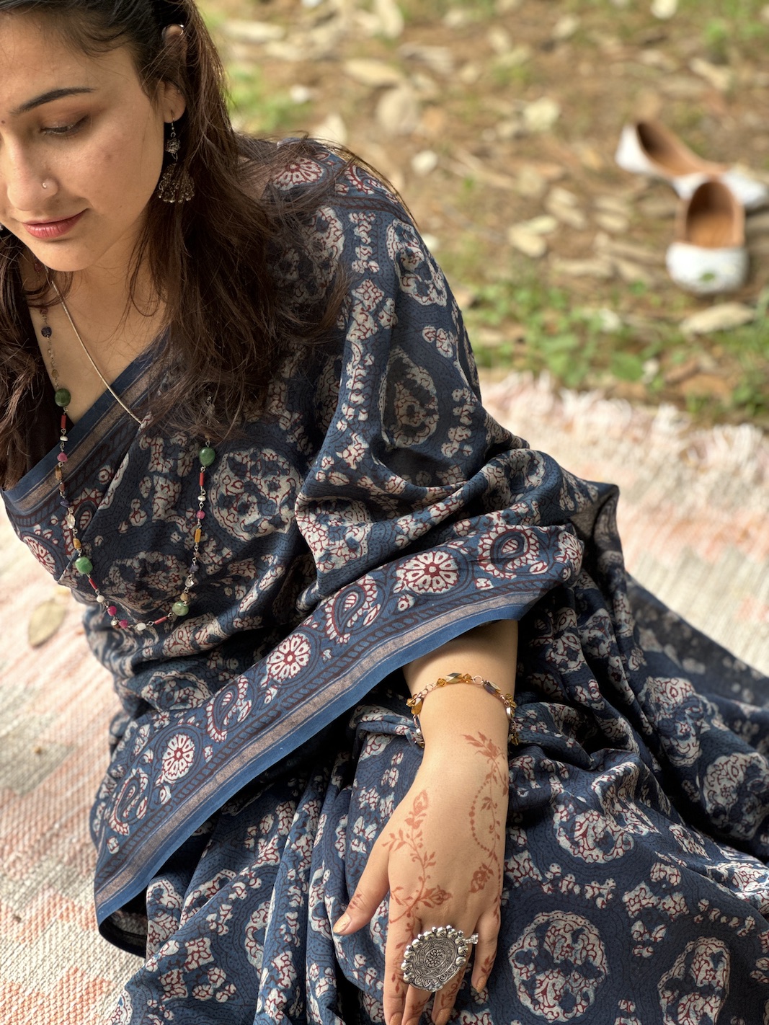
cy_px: 512
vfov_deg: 25.3
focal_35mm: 77
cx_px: 384
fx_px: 2280
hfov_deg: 19.1
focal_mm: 9
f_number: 2.8
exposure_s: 1/99
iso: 40
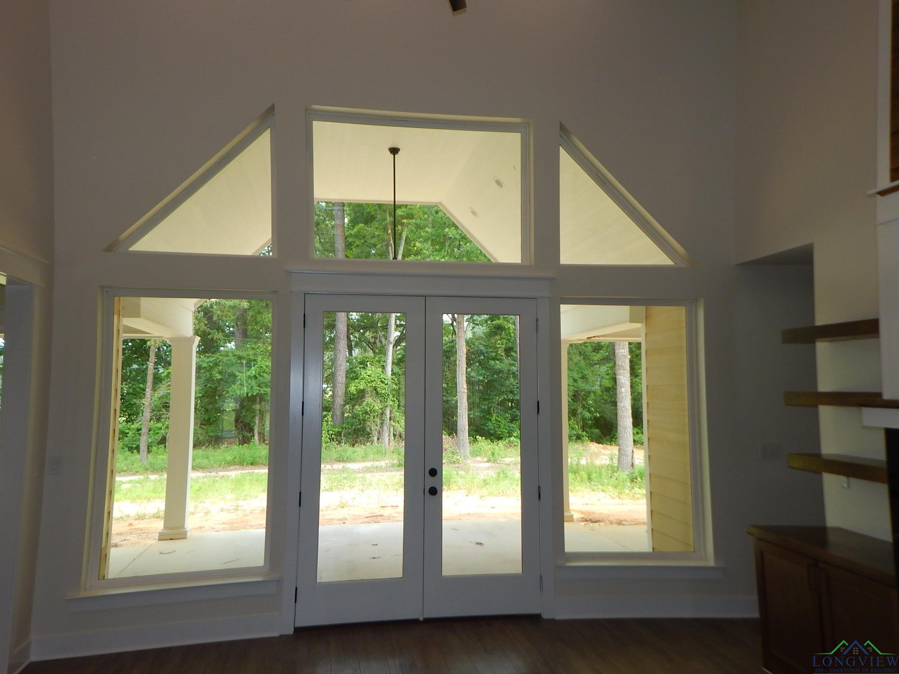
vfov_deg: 61.1
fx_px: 571
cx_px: 450
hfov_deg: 76.4
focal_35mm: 22
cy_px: 337
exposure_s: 1/125
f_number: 3
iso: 125
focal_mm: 4
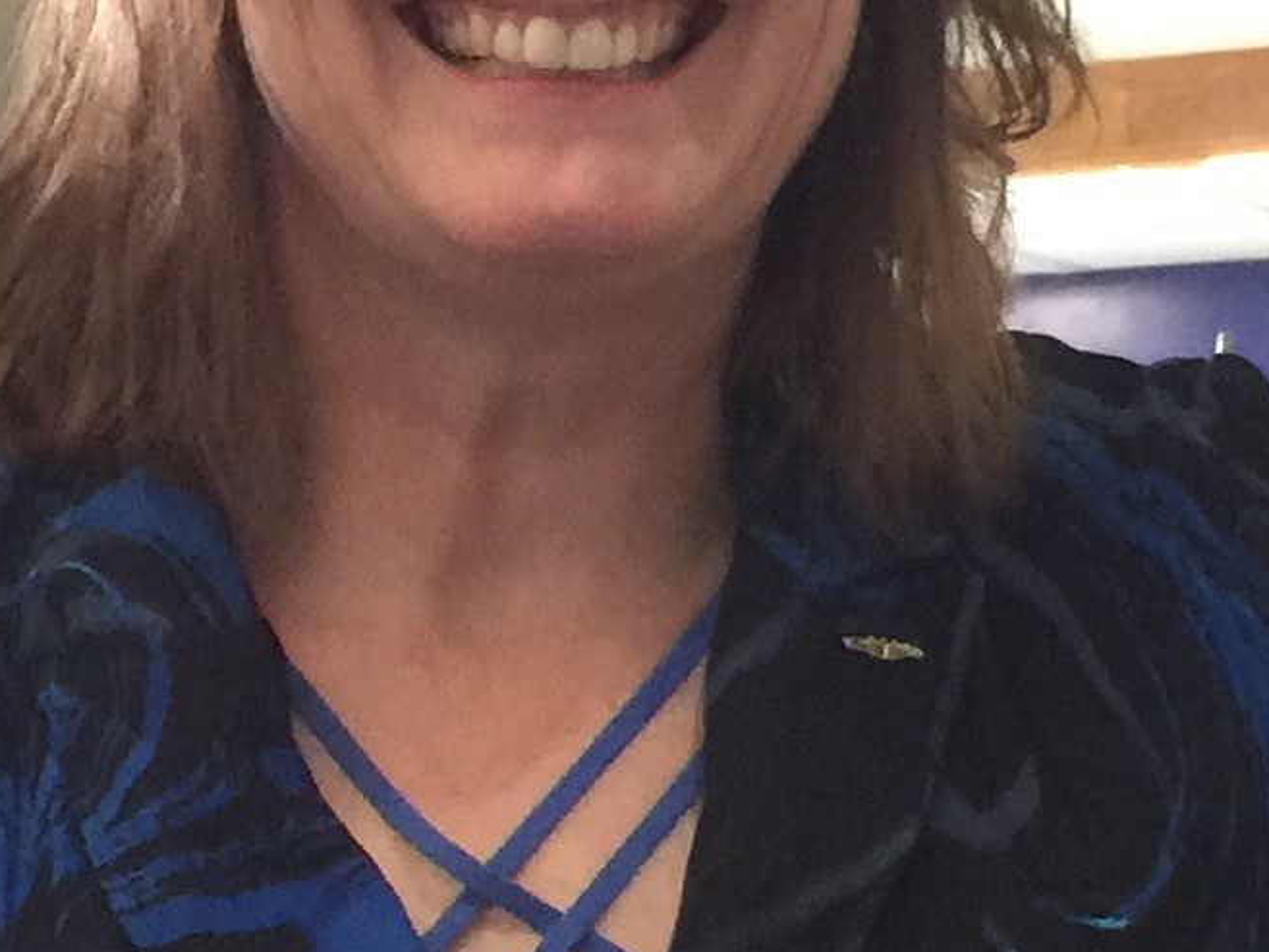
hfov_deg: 13.7
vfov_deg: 10.3
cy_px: 556
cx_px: 564
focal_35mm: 144
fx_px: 5280
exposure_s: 1/15
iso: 125
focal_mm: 4.15
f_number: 2.2
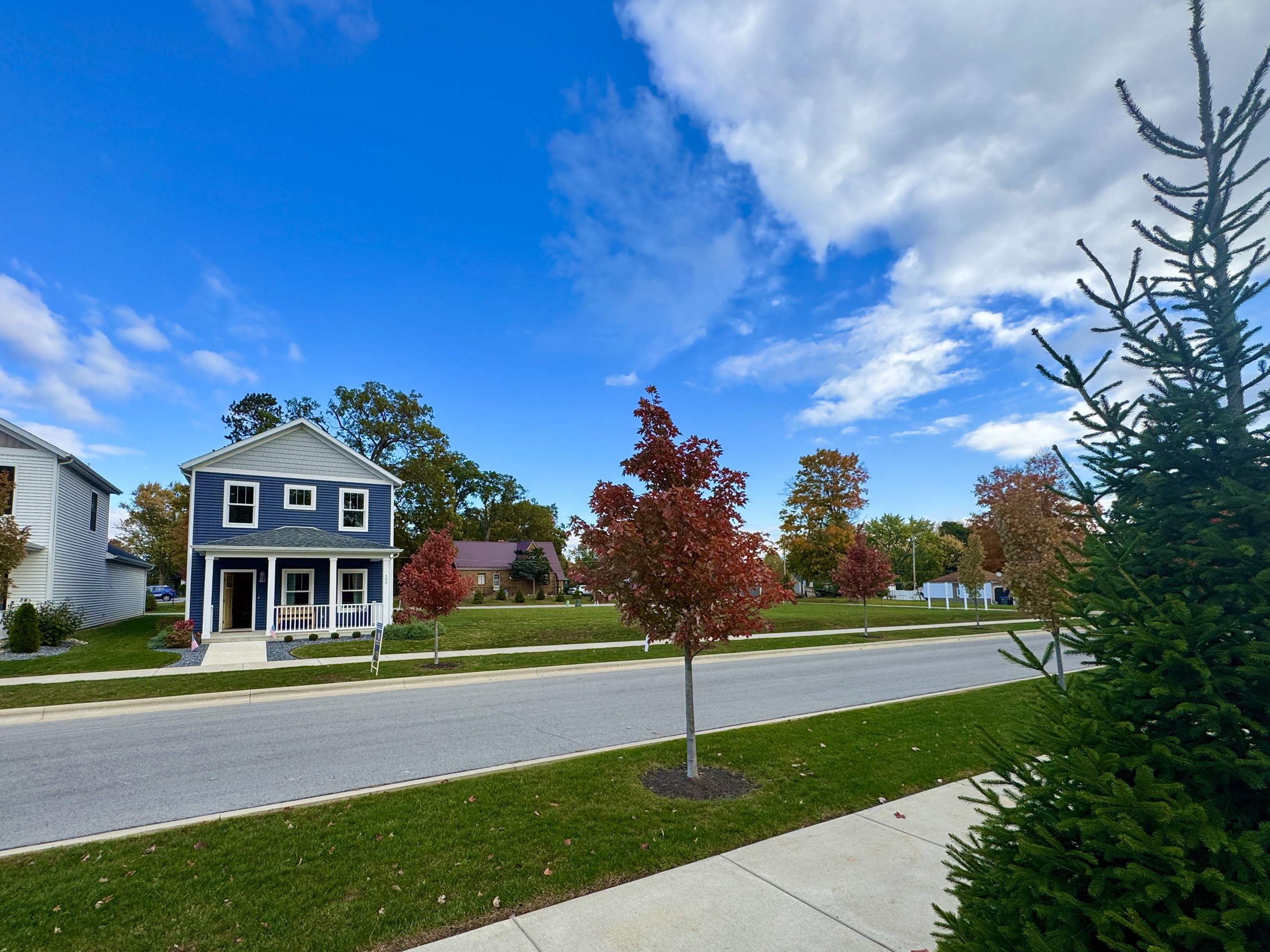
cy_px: 539
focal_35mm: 16
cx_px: 592
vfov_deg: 77.7
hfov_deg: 94.4
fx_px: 587
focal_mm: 2.22
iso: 50
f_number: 2.2
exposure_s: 1/932
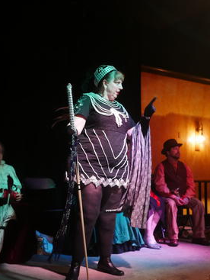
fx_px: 396
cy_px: 140
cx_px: 108
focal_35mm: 49
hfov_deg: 29.7
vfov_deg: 38.9
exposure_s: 1/60
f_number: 2
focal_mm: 20
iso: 2500
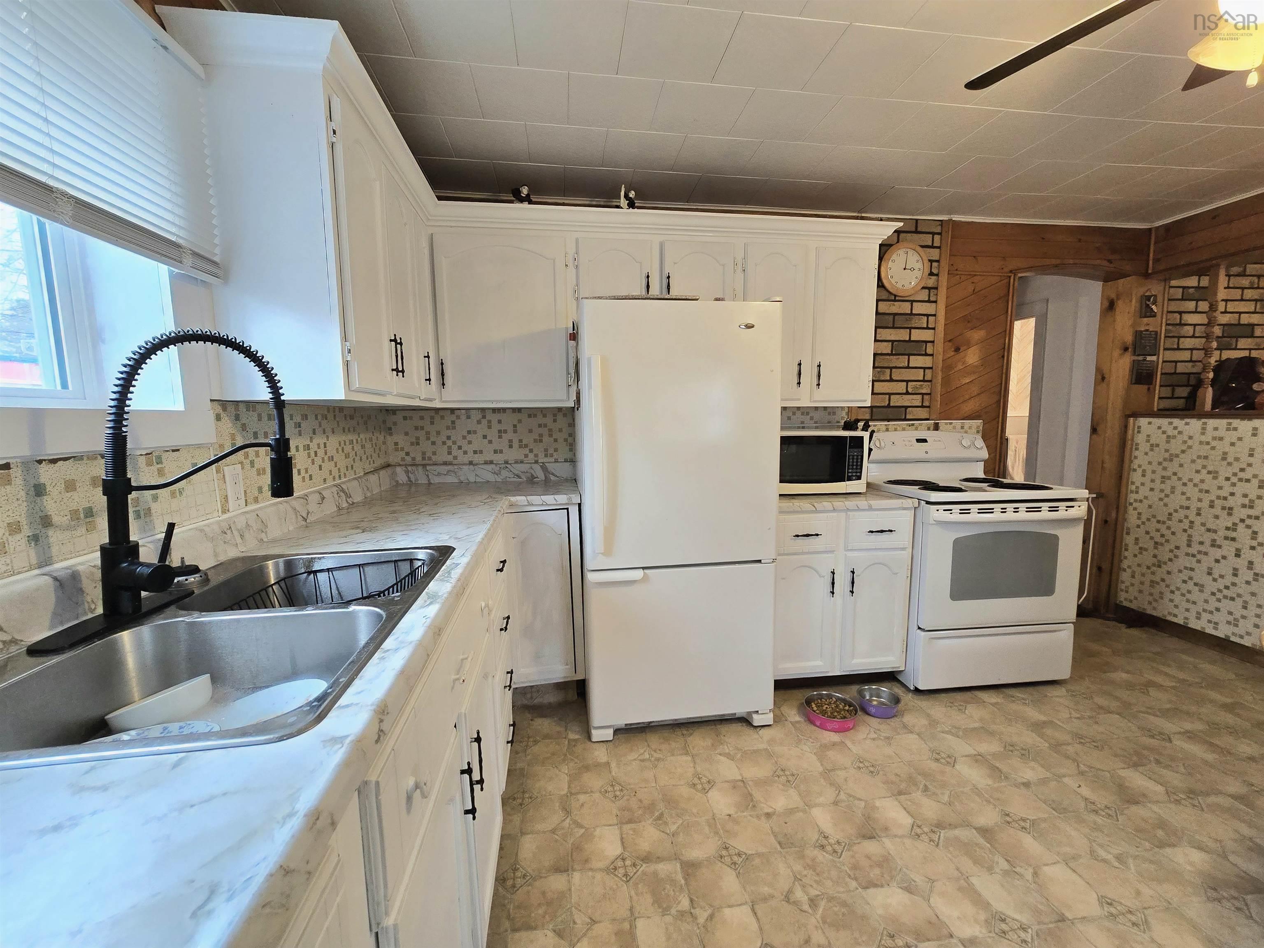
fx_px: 475
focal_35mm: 13
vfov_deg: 89.9
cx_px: 632
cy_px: 474
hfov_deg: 106.2
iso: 160
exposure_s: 1/60.2
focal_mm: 2.2
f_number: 2.2
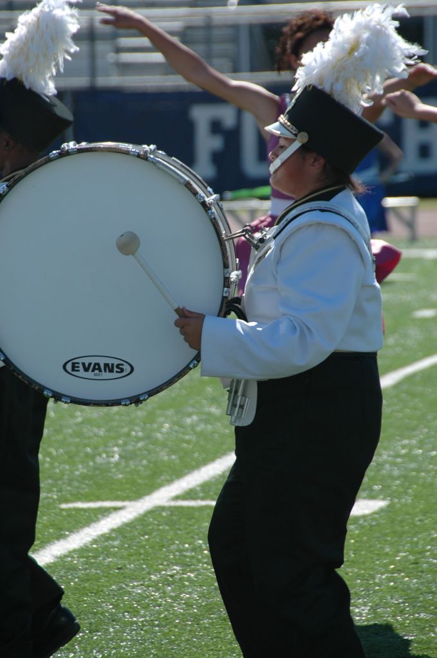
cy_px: 329
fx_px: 5477
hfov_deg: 4.6
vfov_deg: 6.9
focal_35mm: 300
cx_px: 218
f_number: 5.6
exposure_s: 1/500
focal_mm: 200
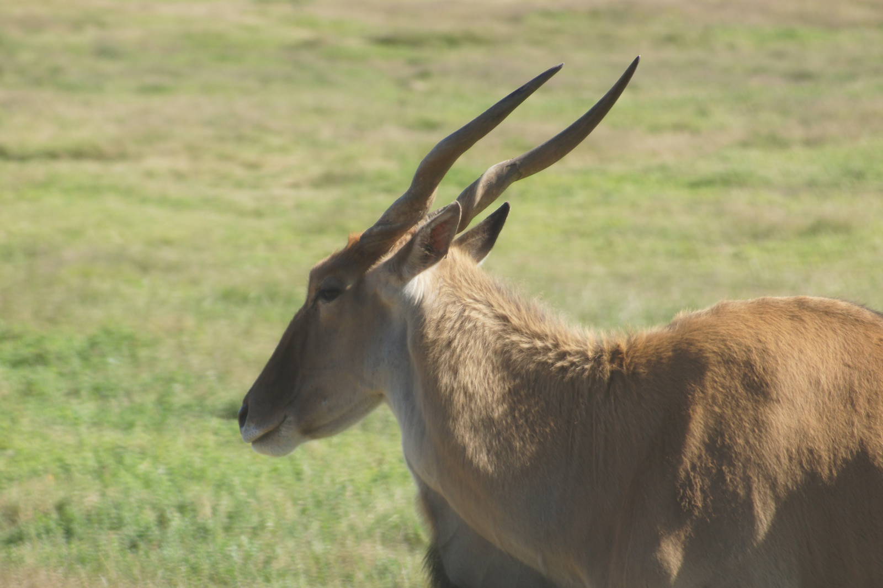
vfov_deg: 4.4
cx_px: 442
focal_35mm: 315
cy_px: 294
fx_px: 7722
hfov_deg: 6.5
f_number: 5.6
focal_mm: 210
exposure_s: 1/400
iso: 200
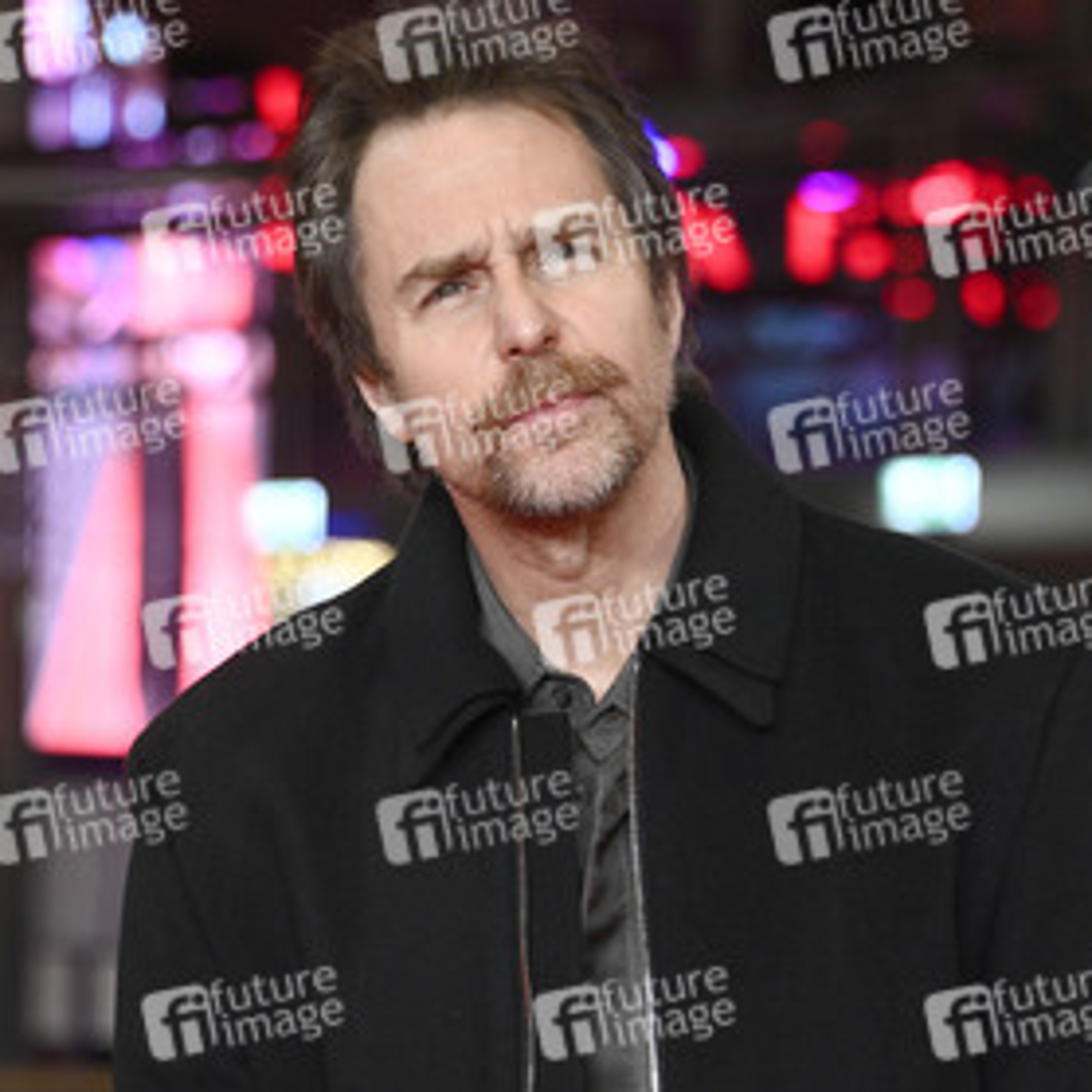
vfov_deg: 8.8
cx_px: 530
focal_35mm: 199
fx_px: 7102
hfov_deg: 8.8
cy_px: 524
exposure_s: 1/250
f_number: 5.6
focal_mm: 145
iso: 5000
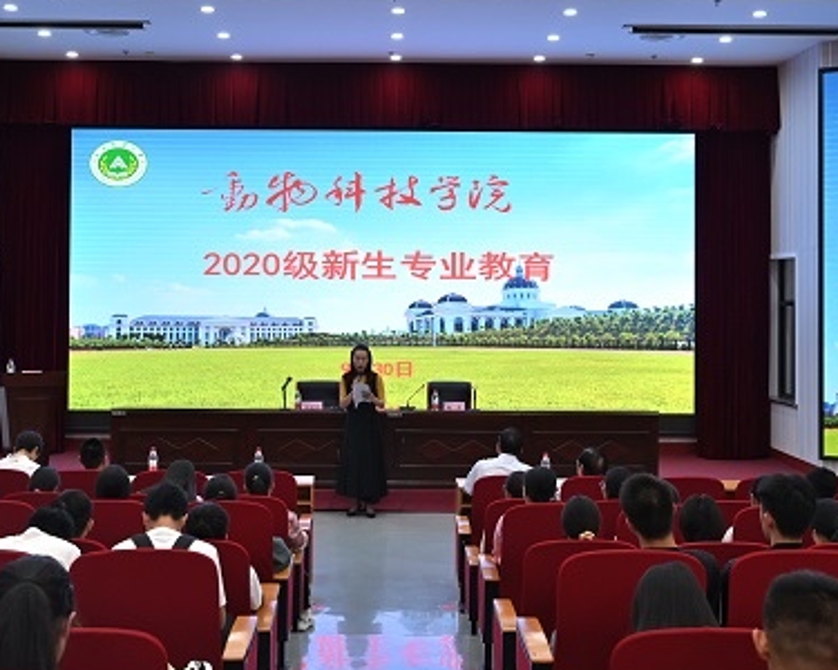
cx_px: 396
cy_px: 257
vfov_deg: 30.9
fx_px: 1209
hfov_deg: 38.2
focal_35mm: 49
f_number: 5.6
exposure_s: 1/125
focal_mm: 32.5
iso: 1000
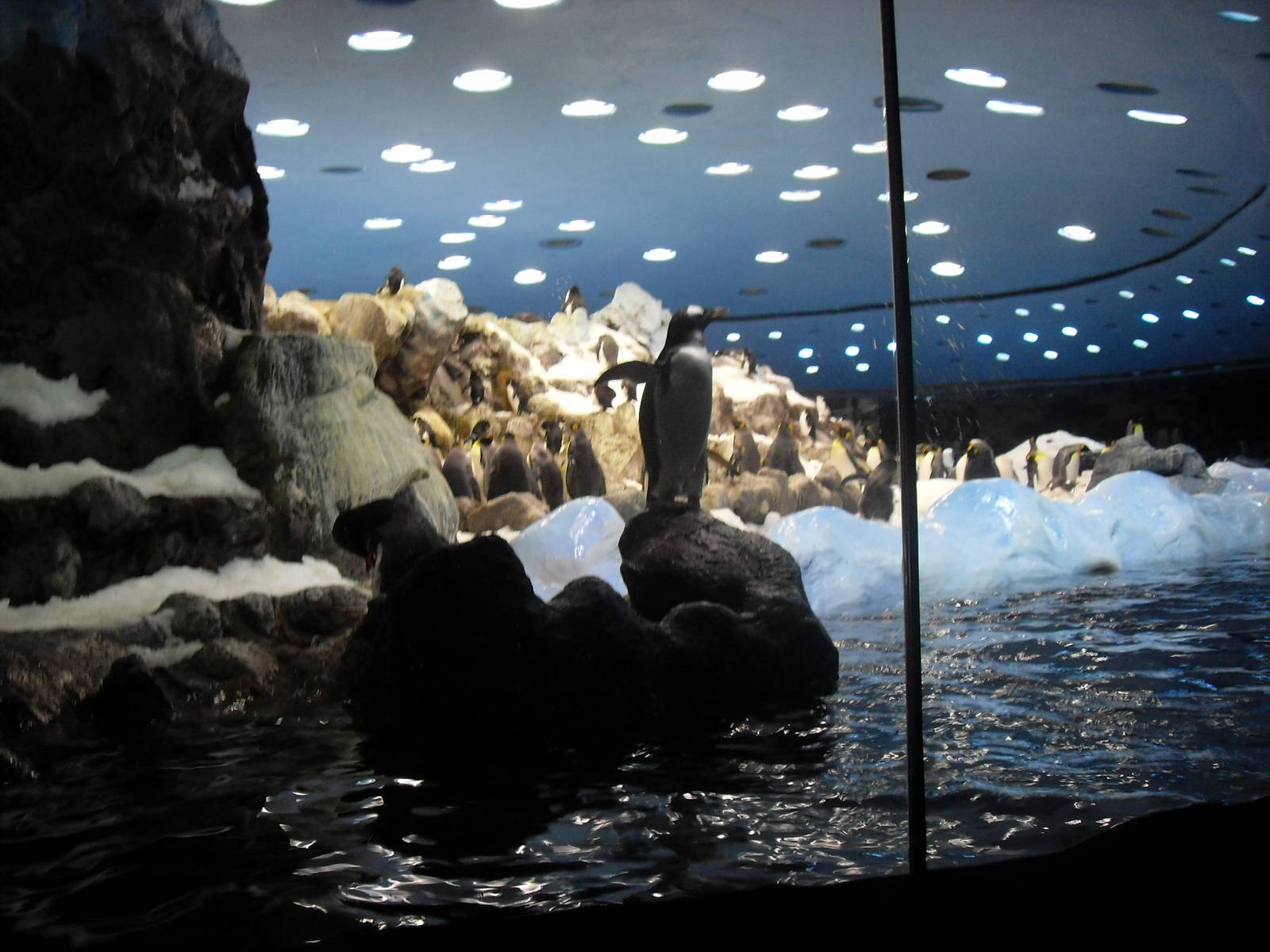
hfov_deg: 50.1
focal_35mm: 37
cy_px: 476
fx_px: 1357
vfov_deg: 38.7
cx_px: 635
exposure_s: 1/45
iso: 160
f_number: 2.8
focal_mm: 6.3
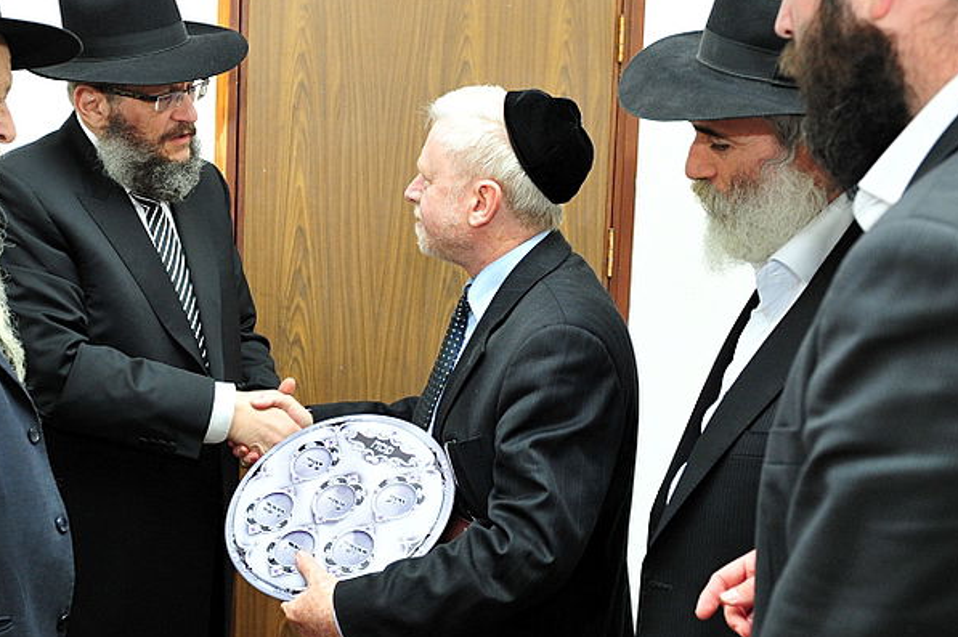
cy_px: 307
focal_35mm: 48
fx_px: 1276
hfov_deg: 40.7
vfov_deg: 28.0
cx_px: 326
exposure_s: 1/160
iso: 1250
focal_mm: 28
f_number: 4
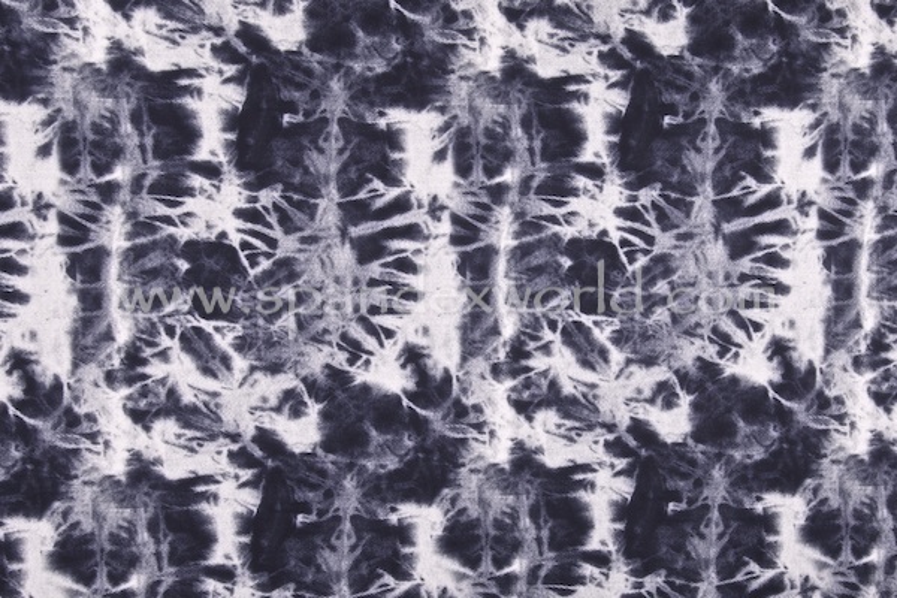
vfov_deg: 18.9
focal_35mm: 72
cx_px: 448
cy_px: 299
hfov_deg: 28.1
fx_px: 1794
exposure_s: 1/200
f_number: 20
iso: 200
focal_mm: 48
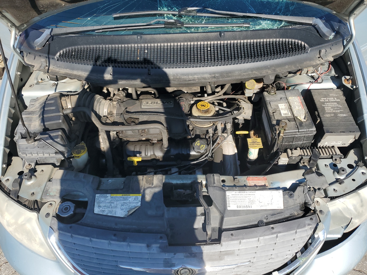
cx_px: 184
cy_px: 138
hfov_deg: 67.3
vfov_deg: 53.1
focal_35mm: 26
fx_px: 276
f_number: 1.5
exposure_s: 1/2000
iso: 50
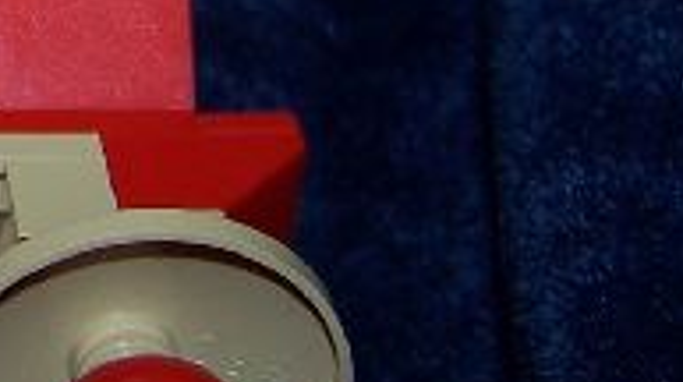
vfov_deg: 6.9
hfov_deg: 11.9
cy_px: -325
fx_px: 3075
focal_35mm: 170
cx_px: -474
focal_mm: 6.3
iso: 80
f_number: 2.8
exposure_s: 1/60
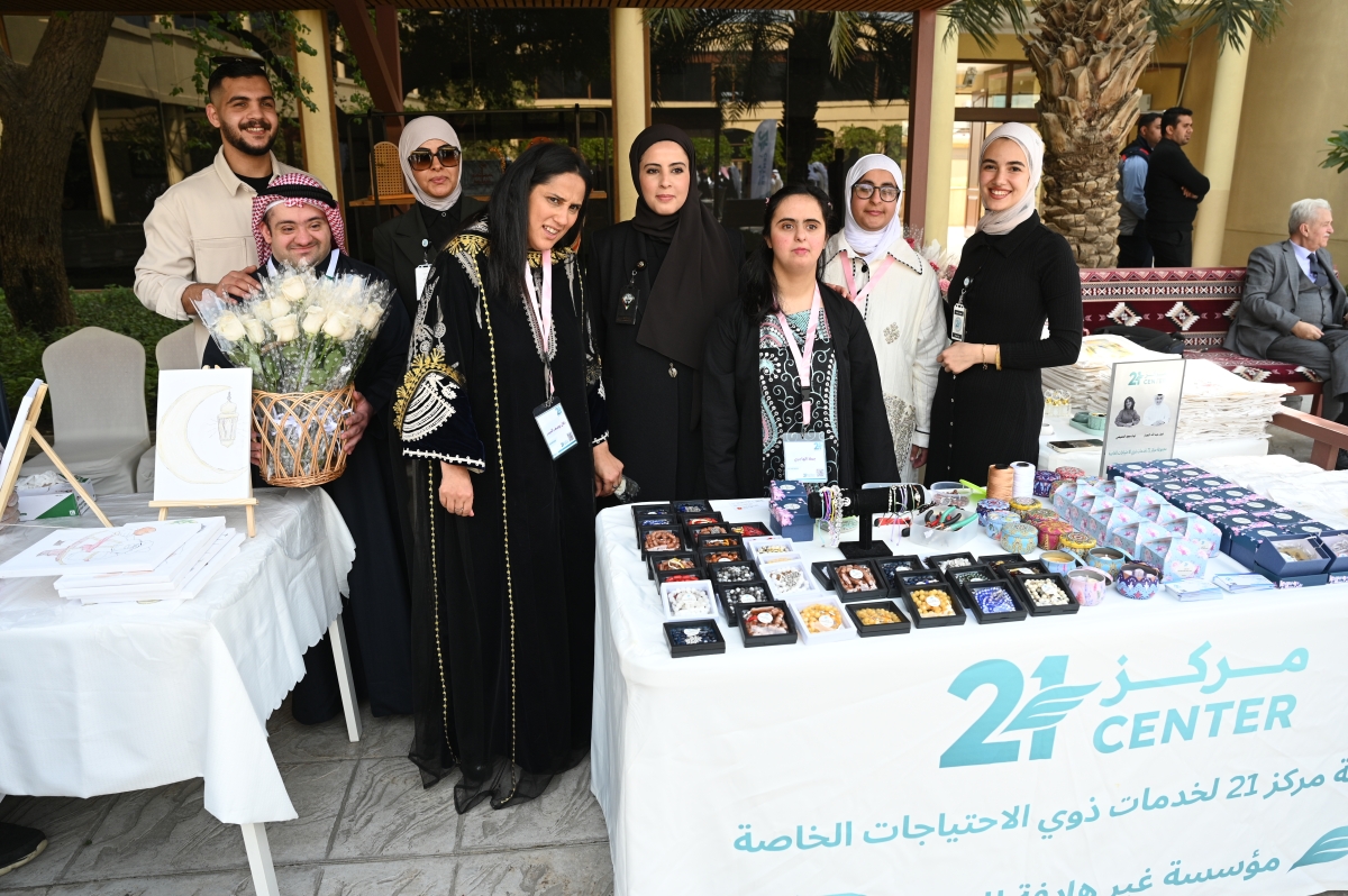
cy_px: 448
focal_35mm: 24
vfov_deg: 53.1
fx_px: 898
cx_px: 674
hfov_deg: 73.8
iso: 320
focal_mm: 24
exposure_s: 1/400
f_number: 4
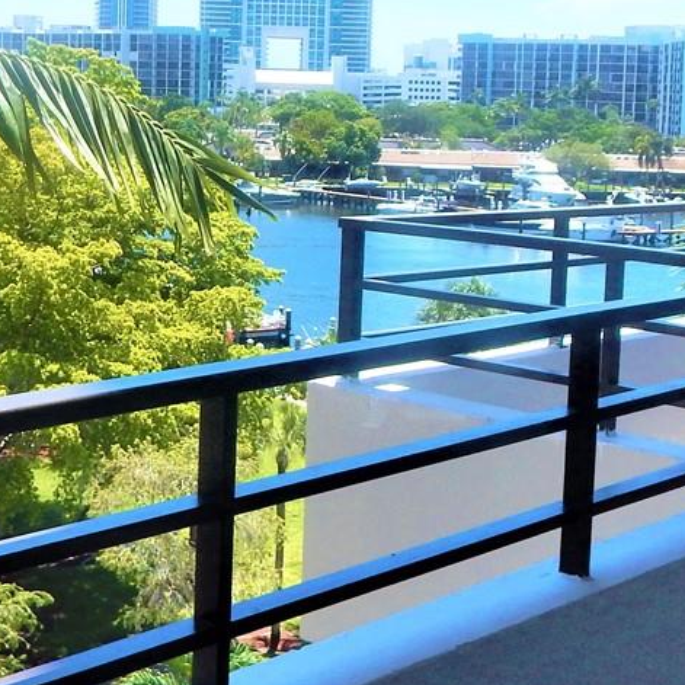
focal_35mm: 66
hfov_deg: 26.1
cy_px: 201
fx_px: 1478
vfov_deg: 25.9
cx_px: 308
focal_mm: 4
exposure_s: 1/400
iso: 125
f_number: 6
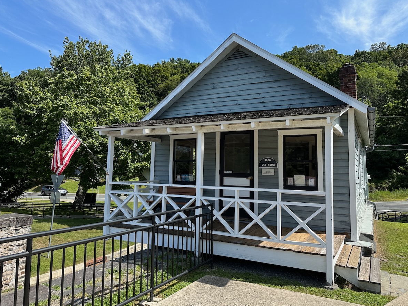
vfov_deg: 53.0
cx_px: 218
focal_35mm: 26
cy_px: 143
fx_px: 306
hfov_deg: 67.2
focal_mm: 6.86
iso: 80
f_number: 1.78
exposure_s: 1/2591
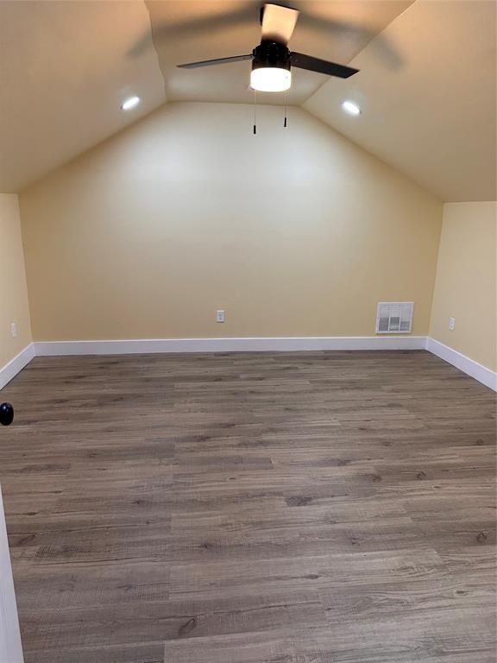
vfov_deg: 71.6
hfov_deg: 56.8
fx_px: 459
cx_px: 248
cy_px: 332
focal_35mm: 24
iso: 160
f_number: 1.78
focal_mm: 6.86
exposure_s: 1/120
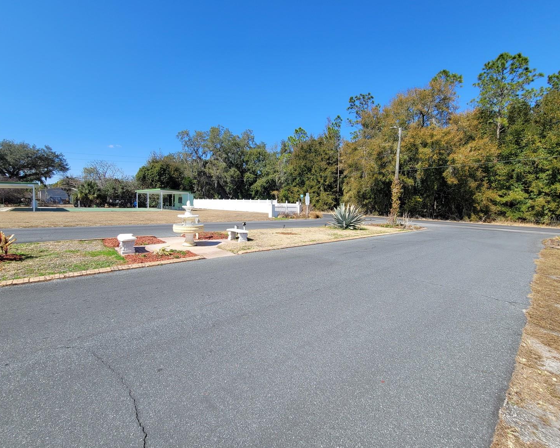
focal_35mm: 14
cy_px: 219
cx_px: 255
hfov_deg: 100.4
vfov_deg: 88.0
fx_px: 232
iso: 50
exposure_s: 1/1406
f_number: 2.2
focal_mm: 2.2
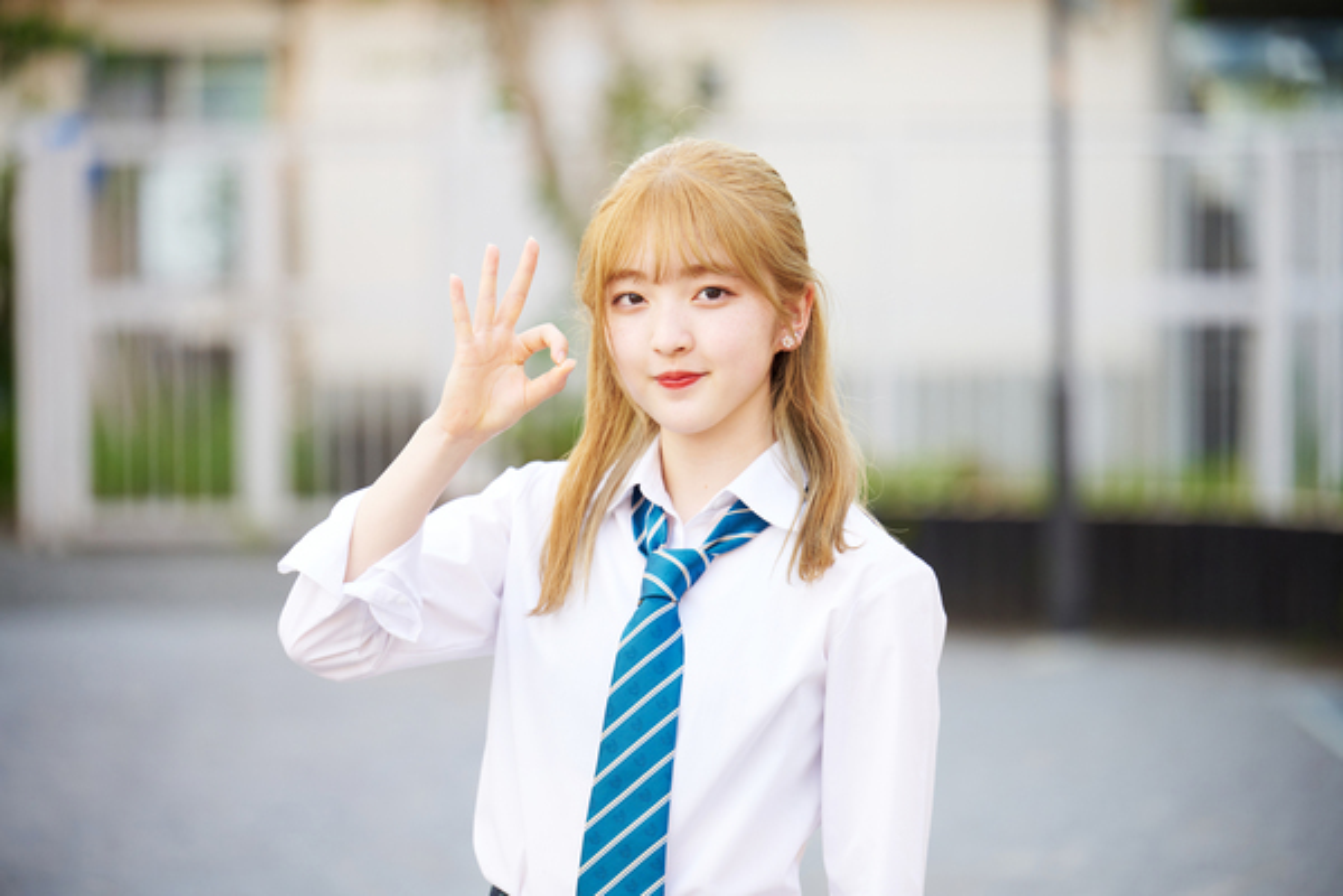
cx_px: 672
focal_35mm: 130
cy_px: 448
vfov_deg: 10.5
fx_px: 4849
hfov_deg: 15.8
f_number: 2.8
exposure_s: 1/320
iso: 400
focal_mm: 130
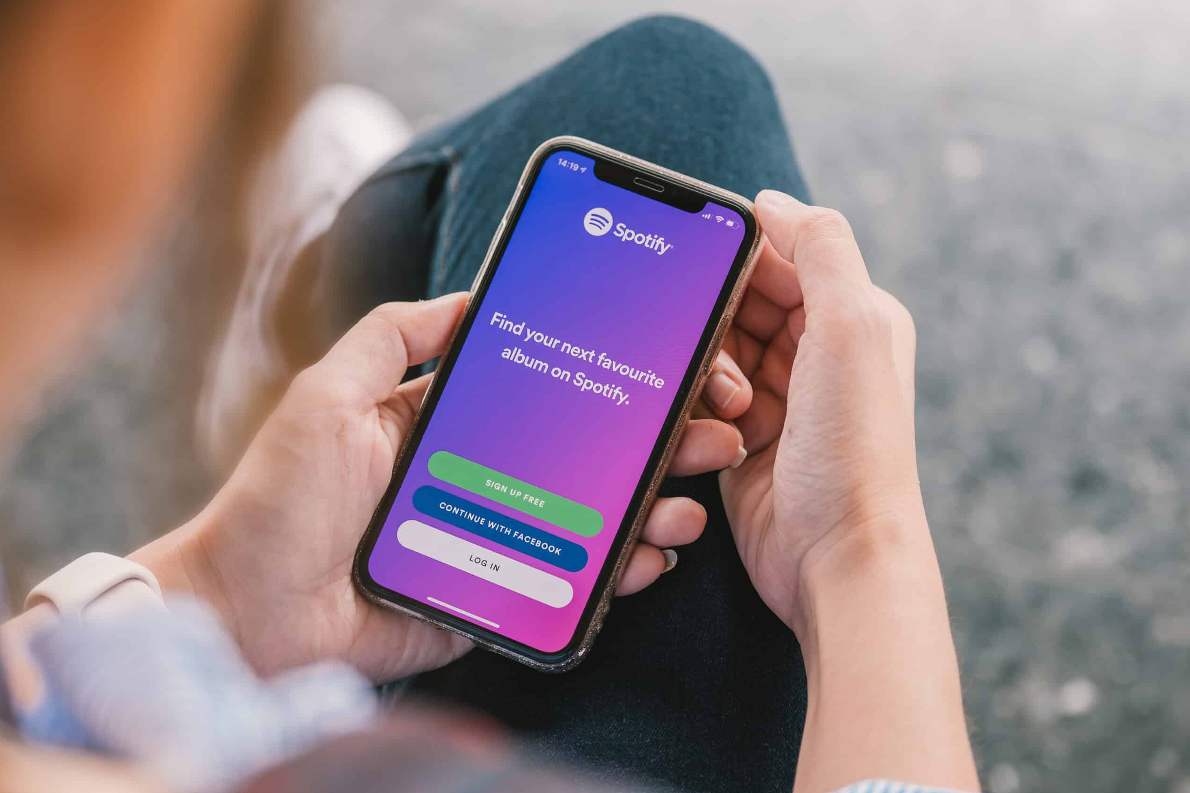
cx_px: 596
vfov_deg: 14.3
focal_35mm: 96
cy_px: 396
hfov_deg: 21.2
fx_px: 3173
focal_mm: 63.4
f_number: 2.8
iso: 500
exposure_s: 1/80
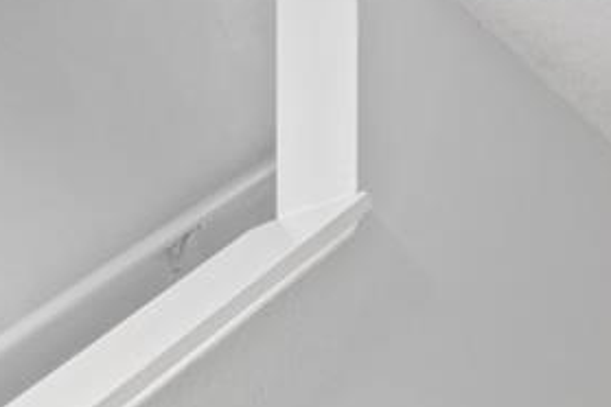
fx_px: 1459
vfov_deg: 13.3
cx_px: 320
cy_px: 853
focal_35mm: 86
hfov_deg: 23.6
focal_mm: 10
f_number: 16
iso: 320
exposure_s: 3
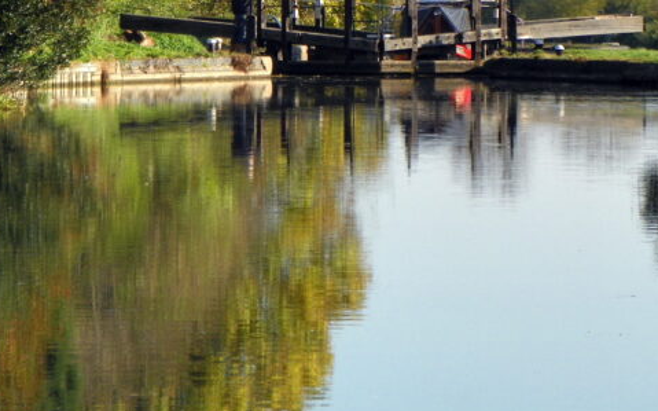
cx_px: 378
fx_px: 5790
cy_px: 55
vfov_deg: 4.1
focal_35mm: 323
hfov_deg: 6.5
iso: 64
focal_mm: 33.9
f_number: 4.5
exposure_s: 1/400
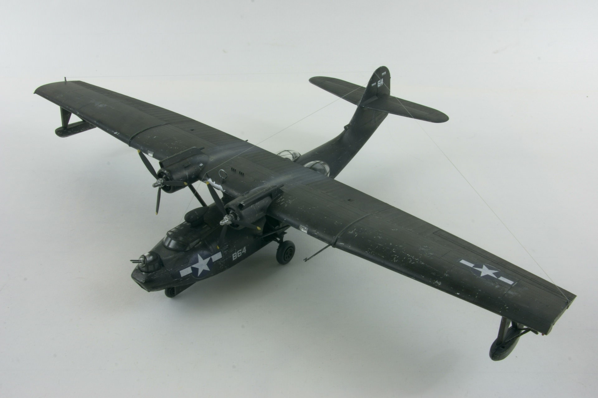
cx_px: 299
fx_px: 698
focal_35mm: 42
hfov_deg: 46.4
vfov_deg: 31.9
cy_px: 199
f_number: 29
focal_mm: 28
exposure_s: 1.6
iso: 80
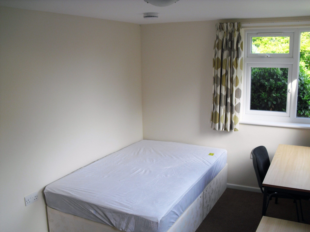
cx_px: 155
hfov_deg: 51.4
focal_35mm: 36
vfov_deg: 39.7
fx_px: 322
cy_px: 116
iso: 100
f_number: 3.1
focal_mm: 6.3
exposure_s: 1/125
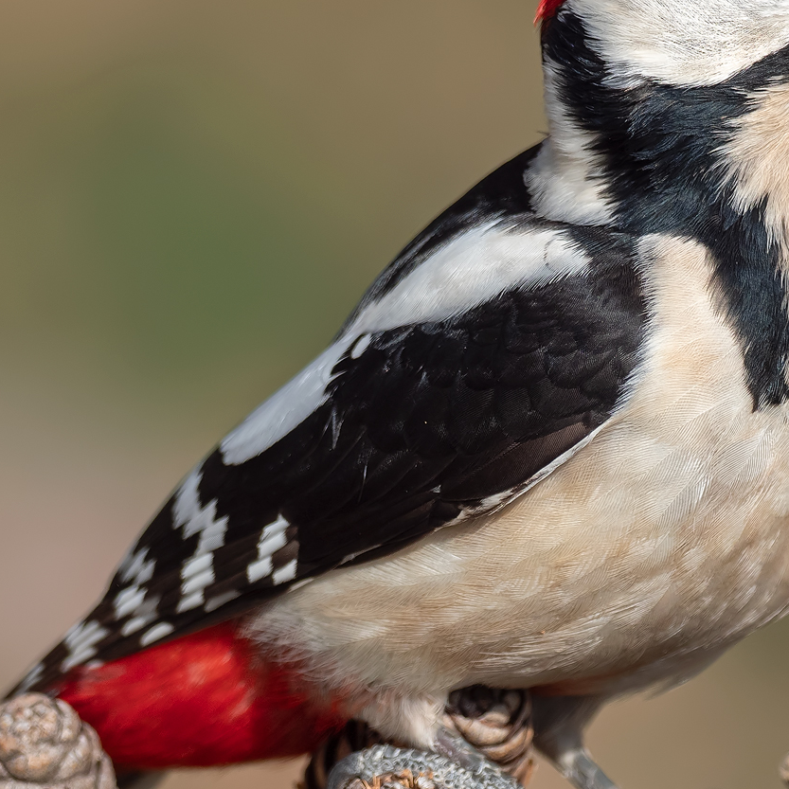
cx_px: 557
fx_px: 32879
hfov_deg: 1.4
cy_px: 455
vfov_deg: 1.4
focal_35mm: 1275
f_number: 4
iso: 400
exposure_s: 1/2000
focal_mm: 300
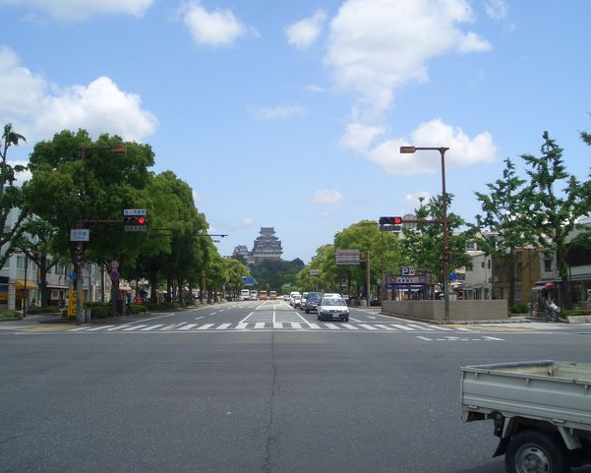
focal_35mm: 38
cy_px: 238
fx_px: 665
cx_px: 275
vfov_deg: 39.2
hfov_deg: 47.9
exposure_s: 1/640
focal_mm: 4.8
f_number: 4
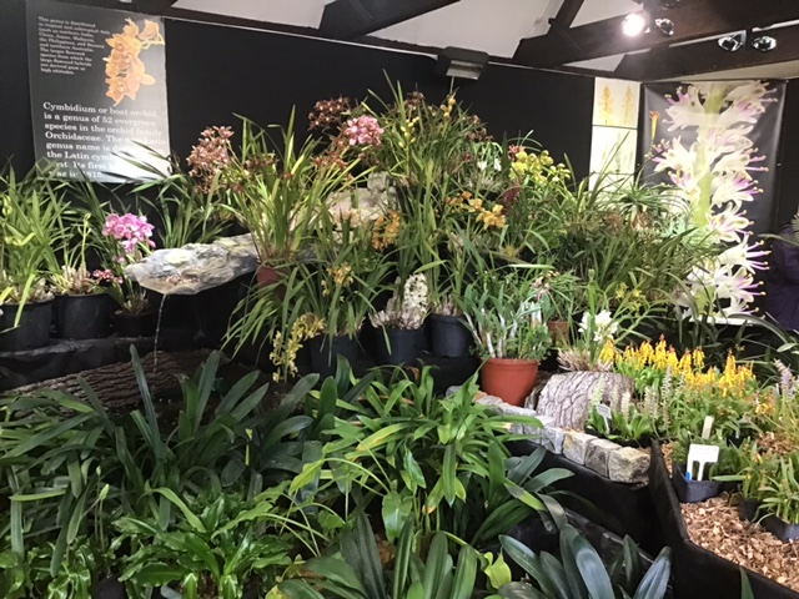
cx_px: 400
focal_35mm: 31
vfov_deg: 45.4
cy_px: 300
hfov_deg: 58.4
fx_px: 716
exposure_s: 1/33
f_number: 2.4
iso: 160
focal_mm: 3.3
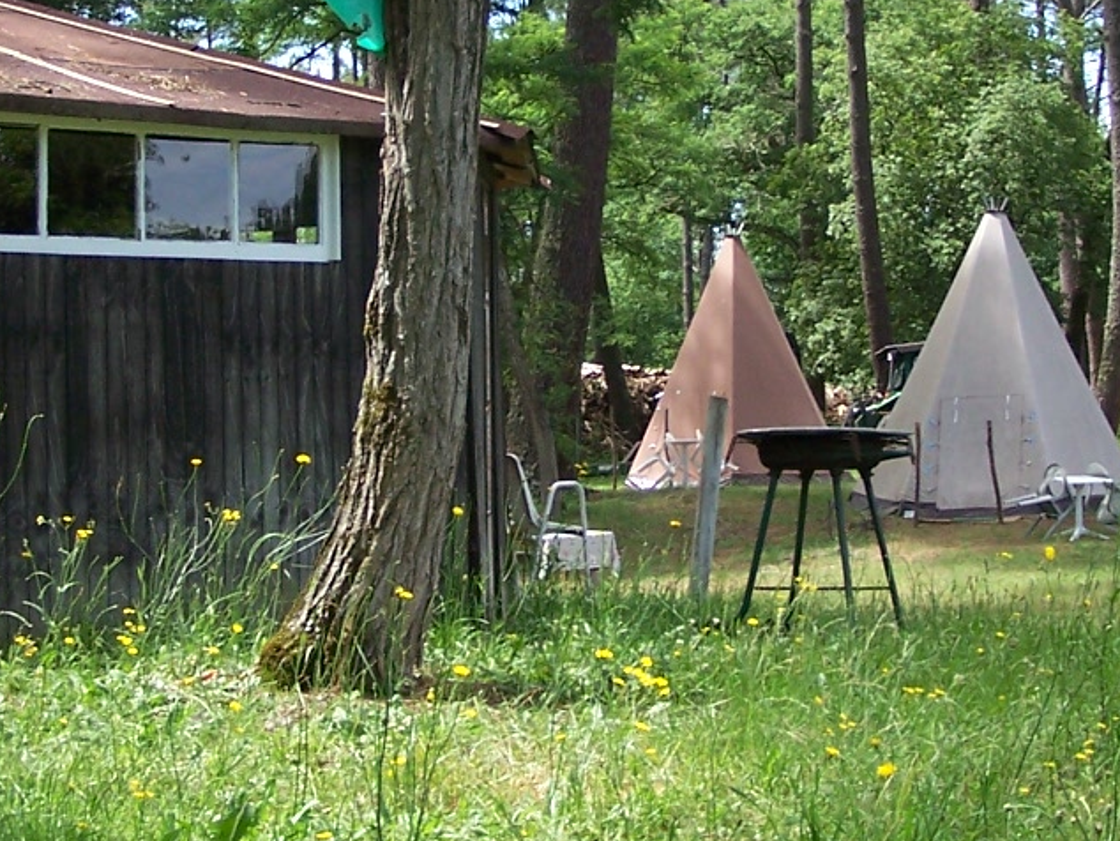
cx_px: 671
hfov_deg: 21.1
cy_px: 251
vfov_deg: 15.9
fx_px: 3010
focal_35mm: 93
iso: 80
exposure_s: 1/320
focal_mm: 6.3
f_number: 2.8
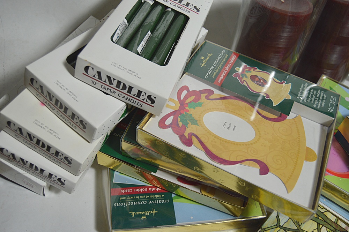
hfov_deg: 55.1
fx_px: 334
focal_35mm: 34
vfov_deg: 38.3
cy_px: 116
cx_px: 174
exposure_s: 1/60
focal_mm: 23
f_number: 3.8
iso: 400
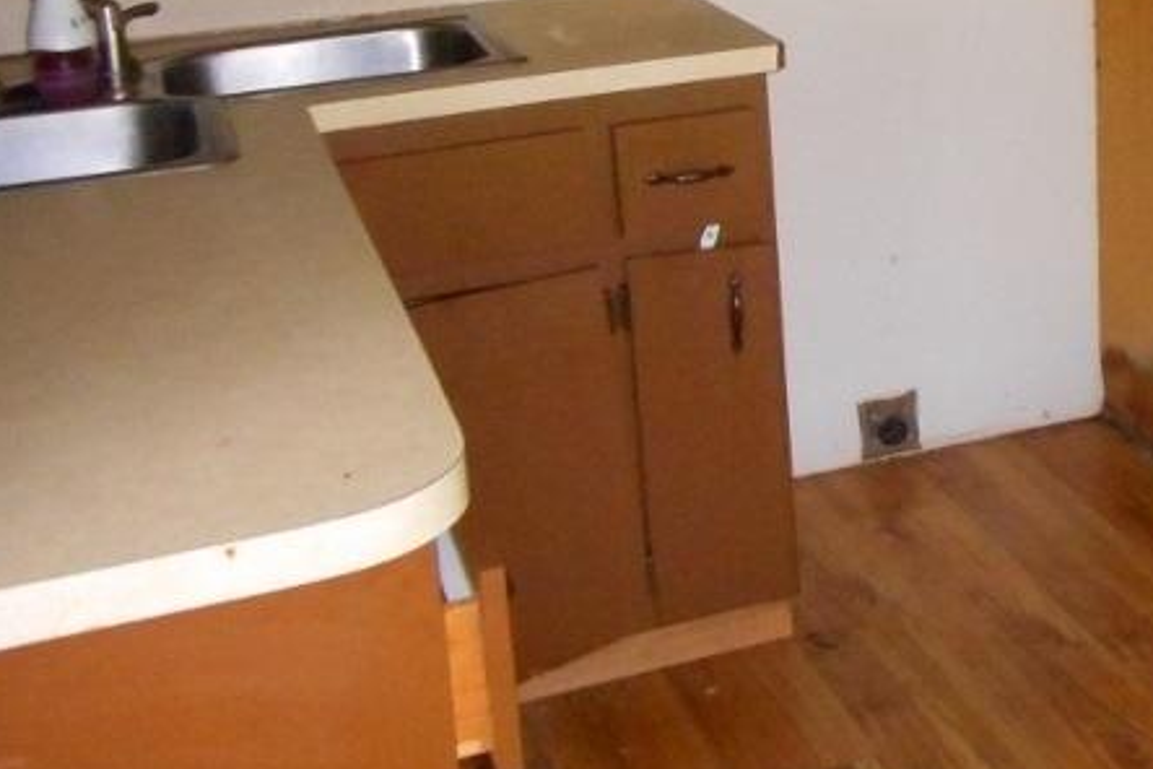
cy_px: 52
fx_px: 1922
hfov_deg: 31.0
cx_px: 1150
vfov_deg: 22.0
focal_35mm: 60
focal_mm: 4.5
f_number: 3.7
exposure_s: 1/25
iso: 560
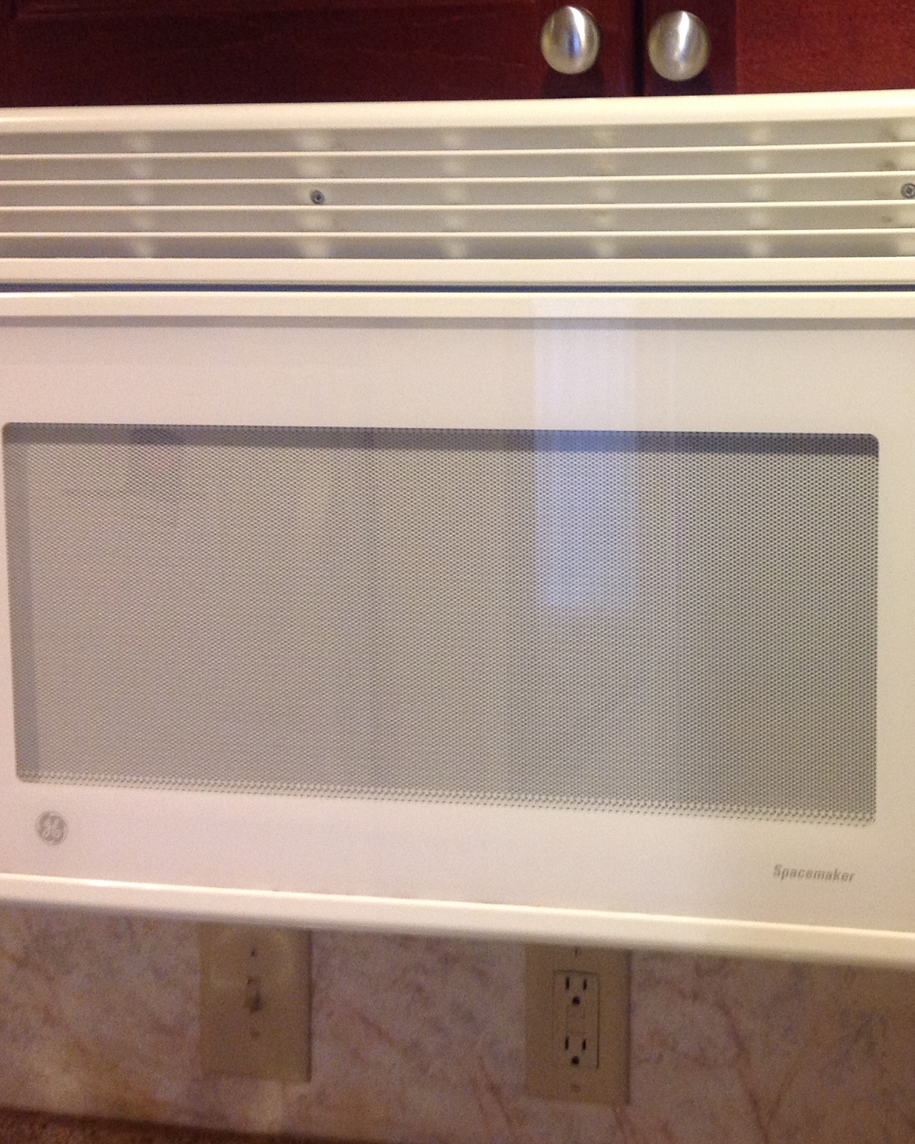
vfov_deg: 34.1
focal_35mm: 55
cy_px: 504
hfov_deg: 27.1
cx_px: 735
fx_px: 1862
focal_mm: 4.28
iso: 125
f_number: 2.4
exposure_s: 1/15
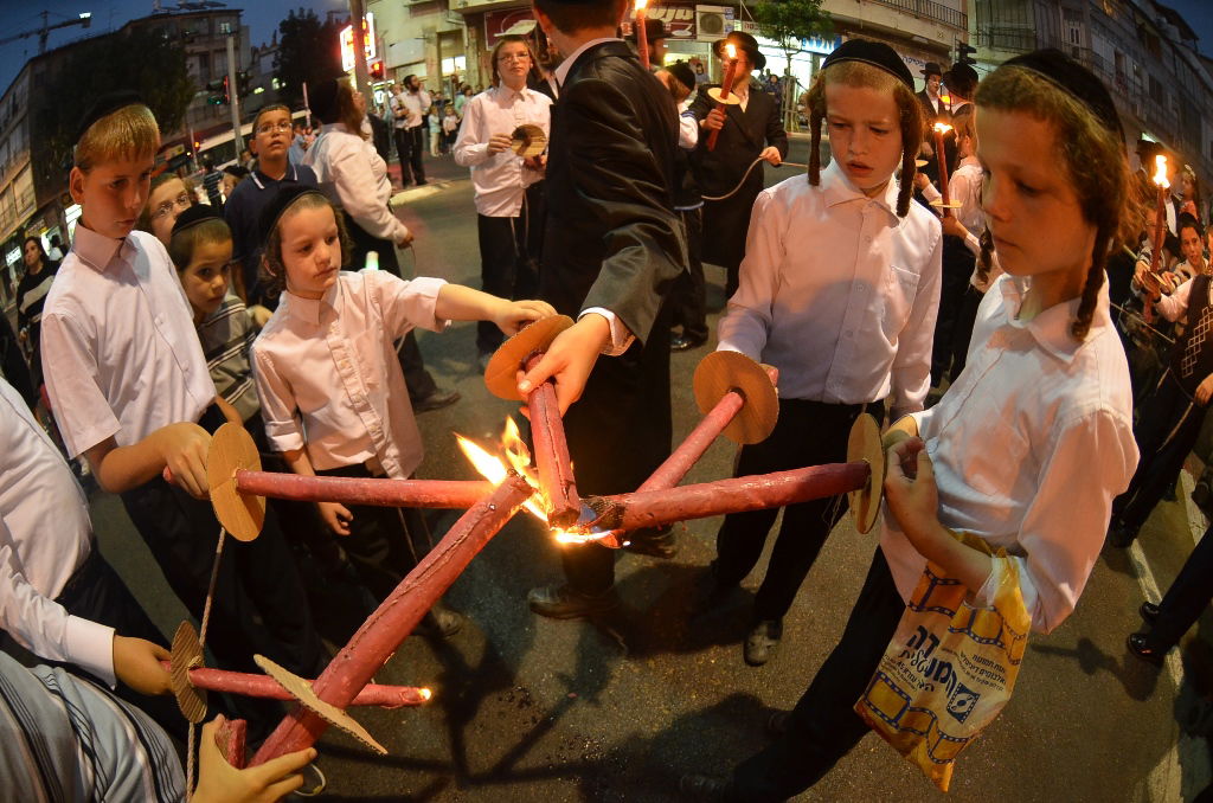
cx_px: 606
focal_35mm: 16
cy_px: 402
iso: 1600
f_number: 3.2
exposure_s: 1/40
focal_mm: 10.5
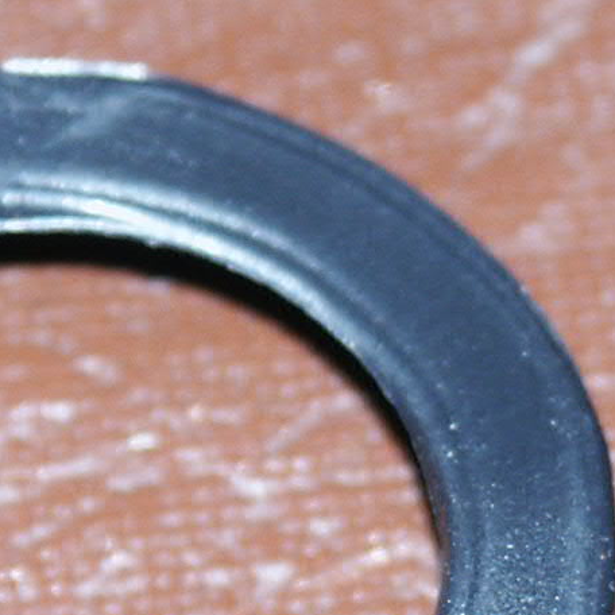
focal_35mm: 992
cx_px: 602
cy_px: 894
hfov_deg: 1.8
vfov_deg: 1.8
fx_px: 19940
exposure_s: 1/180
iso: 100
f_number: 3.5
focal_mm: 50.69
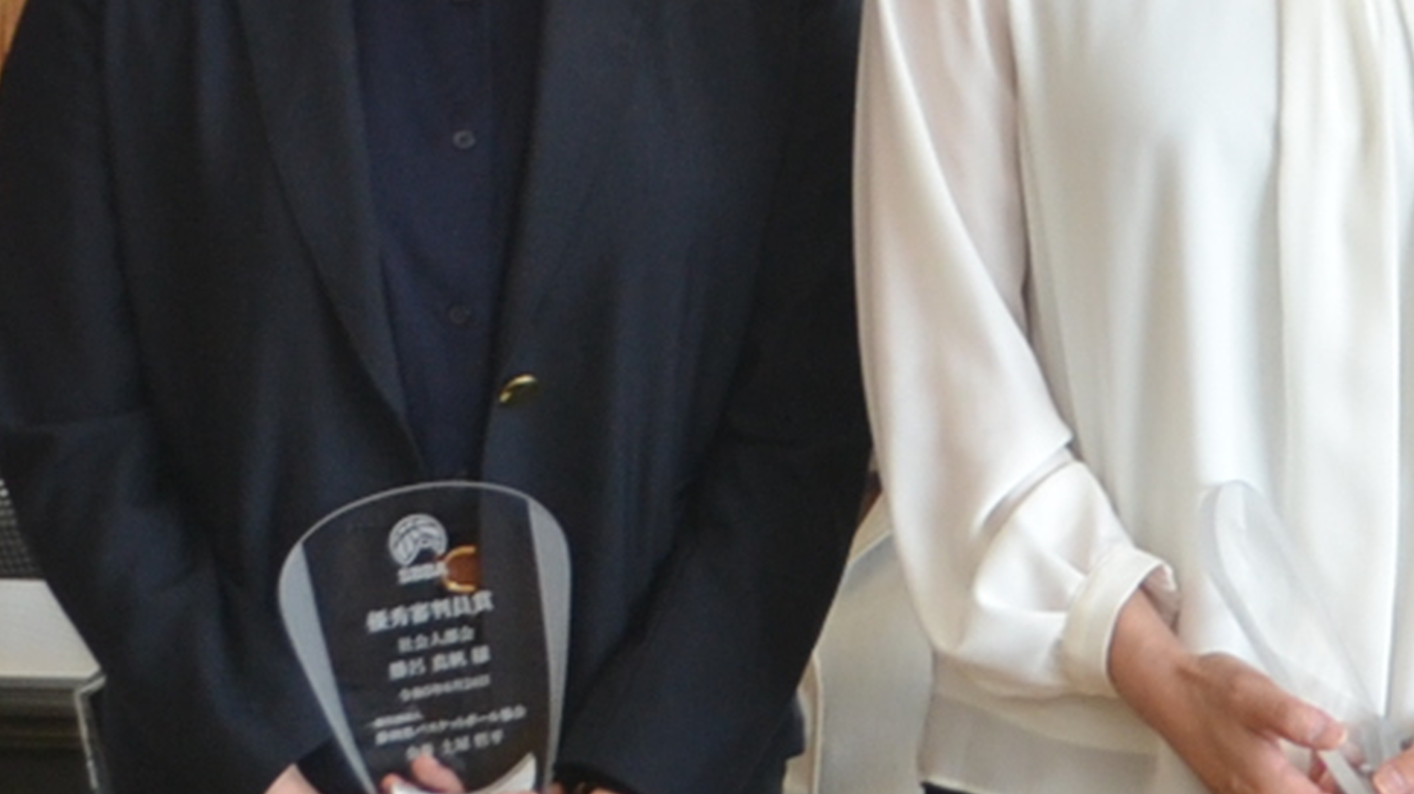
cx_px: 1944
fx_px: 6147
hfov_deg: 12.6
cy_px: 17
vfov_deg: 7.4
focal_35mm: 164
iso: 400
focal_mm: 22
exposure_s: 1/100
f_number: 5
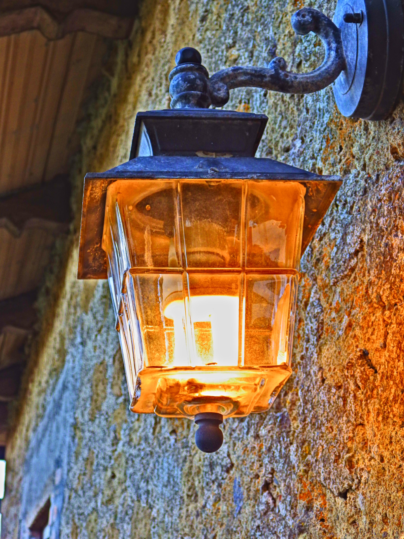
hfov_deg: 20.7
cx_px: 202
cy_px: 270
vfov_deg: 27.4
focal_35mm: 71
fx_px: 1105
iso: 100
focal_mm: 12.8
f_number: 4.2
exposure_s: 1/100
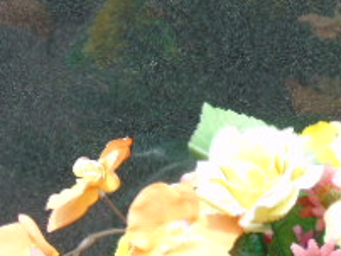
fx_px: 3866
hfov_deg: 5.0
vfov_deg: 3.8
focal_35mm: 392
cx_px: 407
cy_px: 3
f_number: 4.6
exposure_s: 1/125
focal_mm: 22
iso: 80
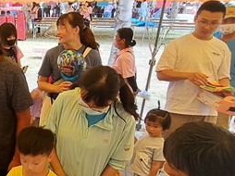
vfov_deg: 34.8
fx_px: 278
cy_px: 114
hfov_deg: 38.7
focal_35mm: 41
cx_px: -17
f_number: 2.2
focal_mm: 1.74
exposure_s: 1/129
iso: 50
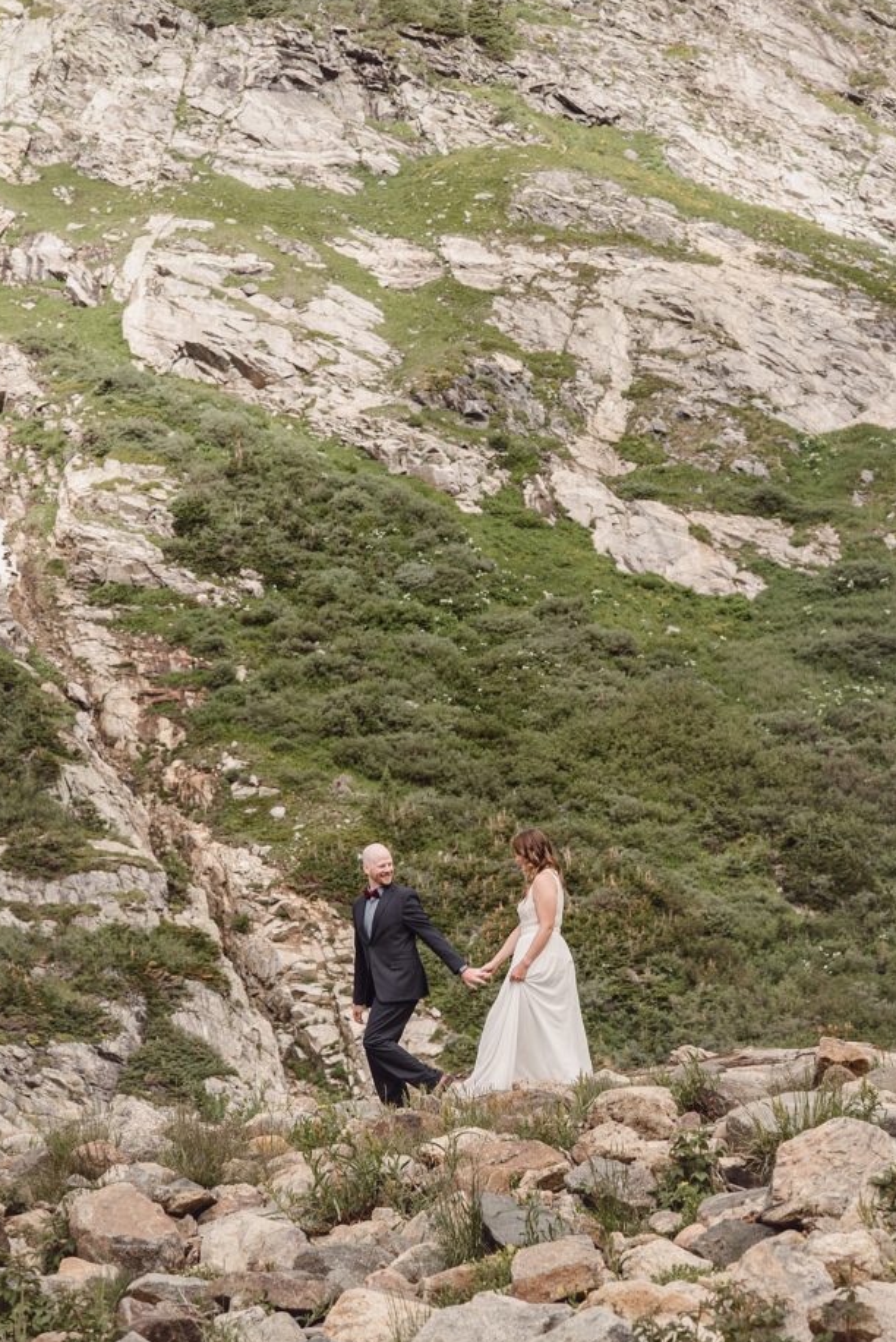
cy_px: 716
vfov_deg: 21.4
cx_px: 467
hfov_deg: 14.4
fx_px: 3541
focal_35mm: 95
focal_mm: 85
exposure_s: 1/400
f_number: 7.1
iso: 200
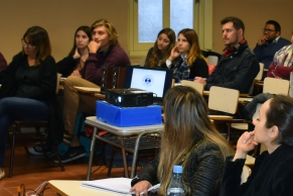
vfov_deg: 14.4
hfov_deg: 20.7
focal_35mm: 95
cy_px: 77
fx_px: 773
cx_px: 297
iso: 450
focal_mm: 18
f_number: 3.5
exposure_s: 1/60
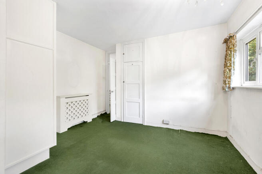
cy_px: 87
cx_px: 131
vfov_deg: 77.2
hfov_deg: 100.4
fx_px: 109
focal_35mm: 15
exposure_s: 1.6
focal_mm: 15
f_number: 16
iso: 200
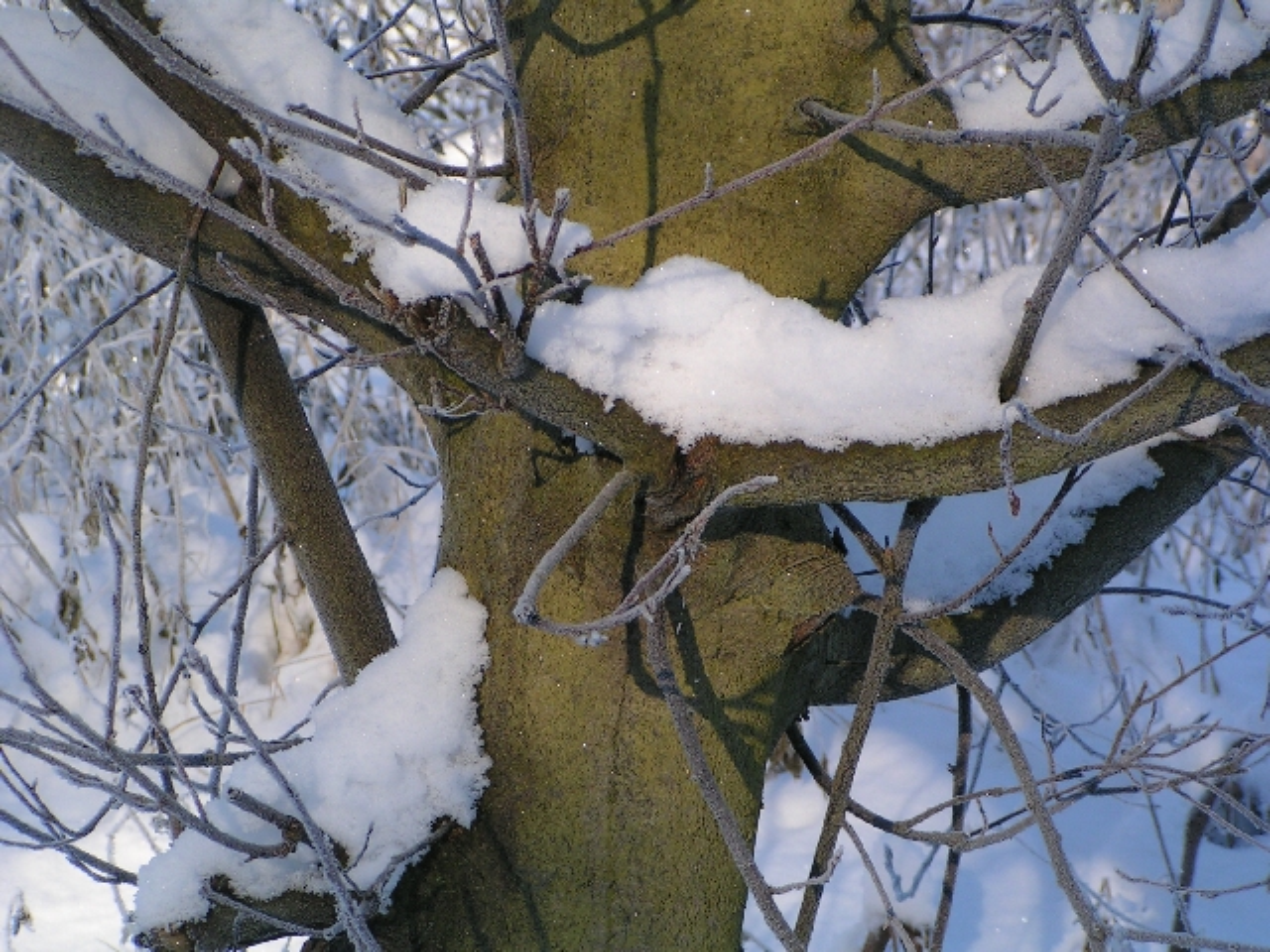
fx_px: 5760
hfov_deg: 12.6
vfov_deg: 9.5
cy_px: 476
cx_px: 635
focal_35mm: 157
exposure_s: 1/250
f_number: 5
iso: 50
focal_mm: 24
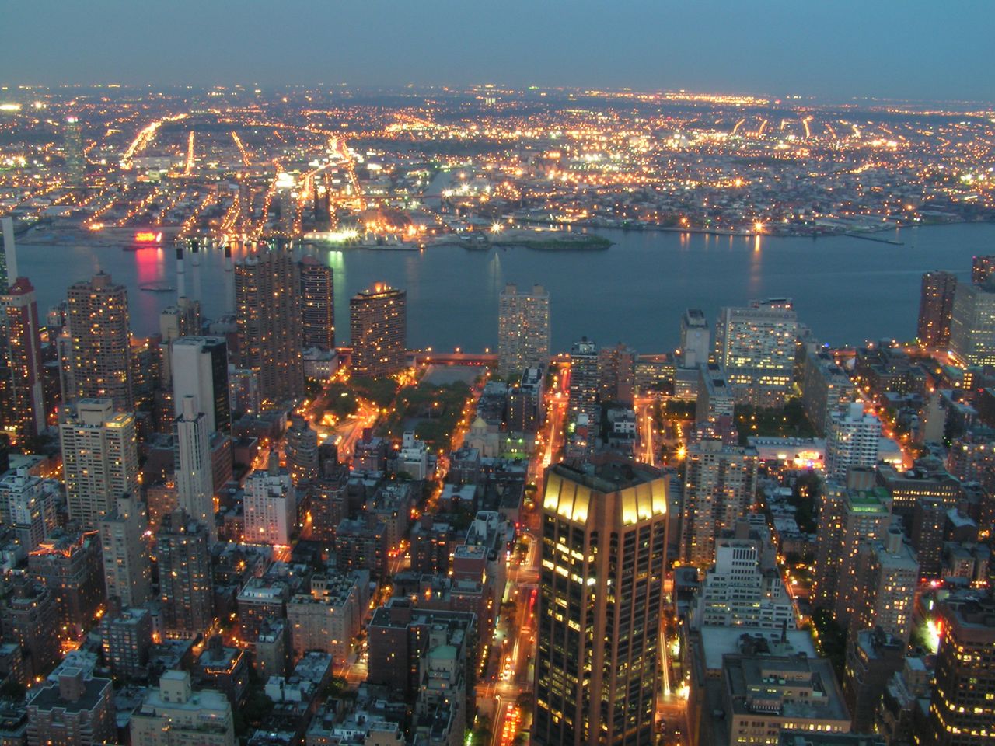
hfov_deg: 49.0
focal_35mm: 38
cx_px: 498
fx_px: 1092
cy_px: 373
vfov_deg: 37.7
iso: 50
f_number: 8
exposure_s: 15
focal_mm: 6.3
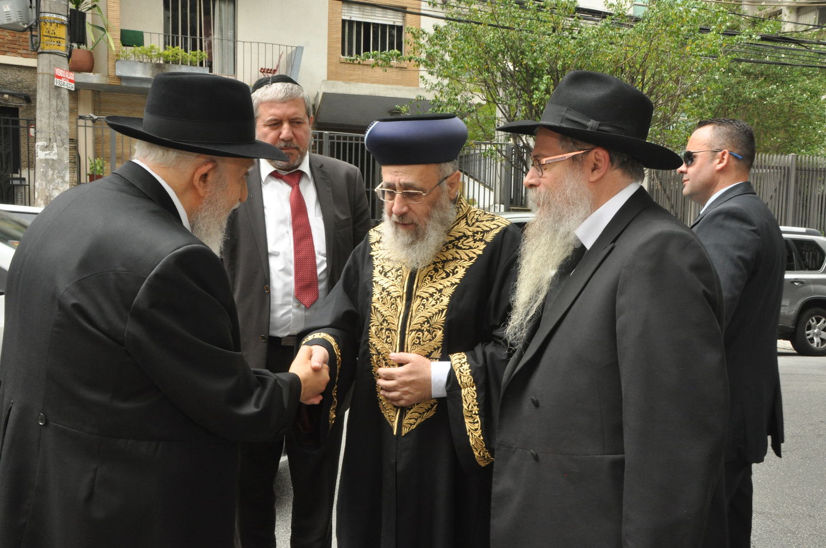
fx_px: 825
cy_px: 274
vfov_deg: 36.8
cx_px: 413
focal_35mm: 36
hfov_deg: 53.2
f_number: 16
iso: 800
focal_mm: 24
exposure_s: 1/60
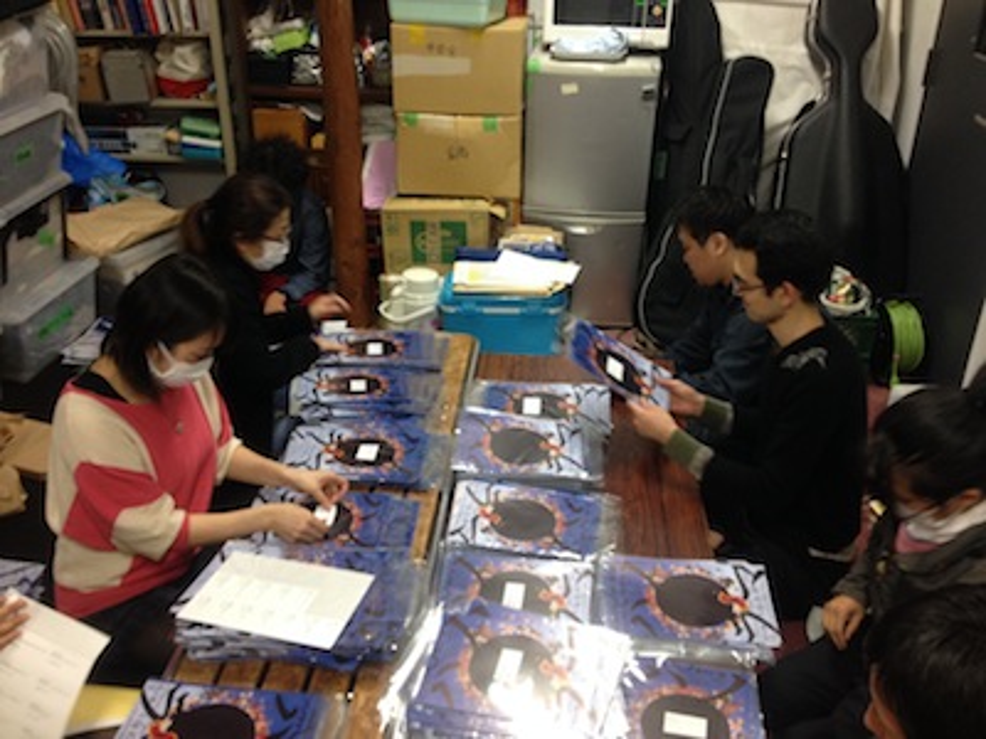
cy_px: 370
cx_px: 493
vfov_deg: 40.7
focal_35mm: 35
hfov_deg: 52.6
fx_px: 997
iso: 125
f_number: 2.4
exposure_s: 1/20
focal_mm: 4.28
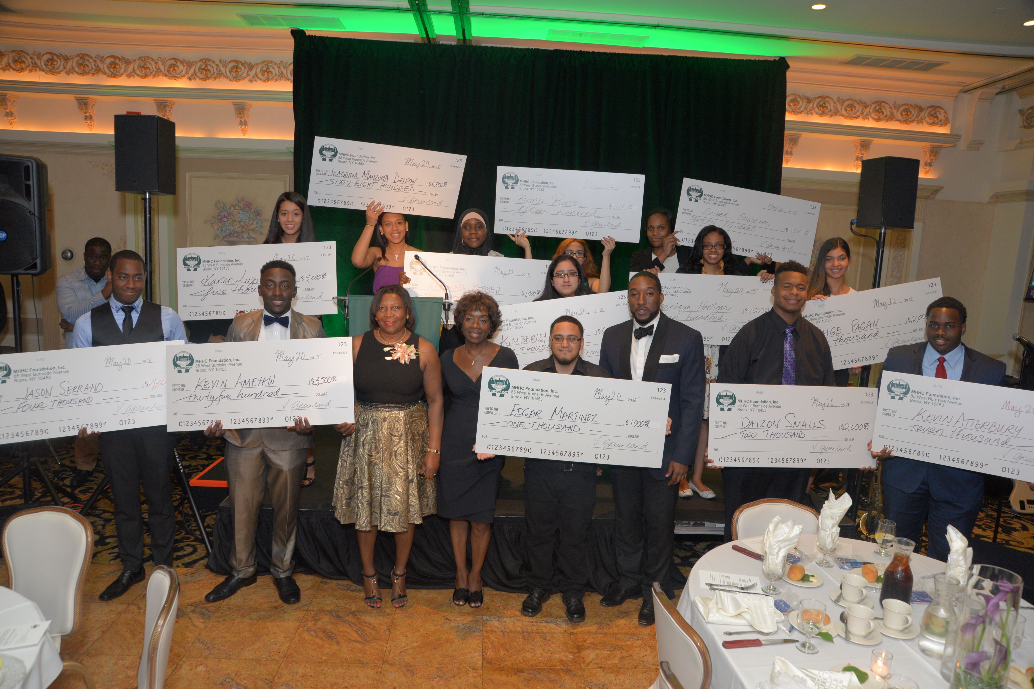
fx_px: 689
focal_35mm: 24
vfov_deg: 53.1
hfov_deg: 73.7
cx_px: 517
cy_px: 344
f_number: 5
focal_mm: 24
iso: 1600
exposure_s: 1/125
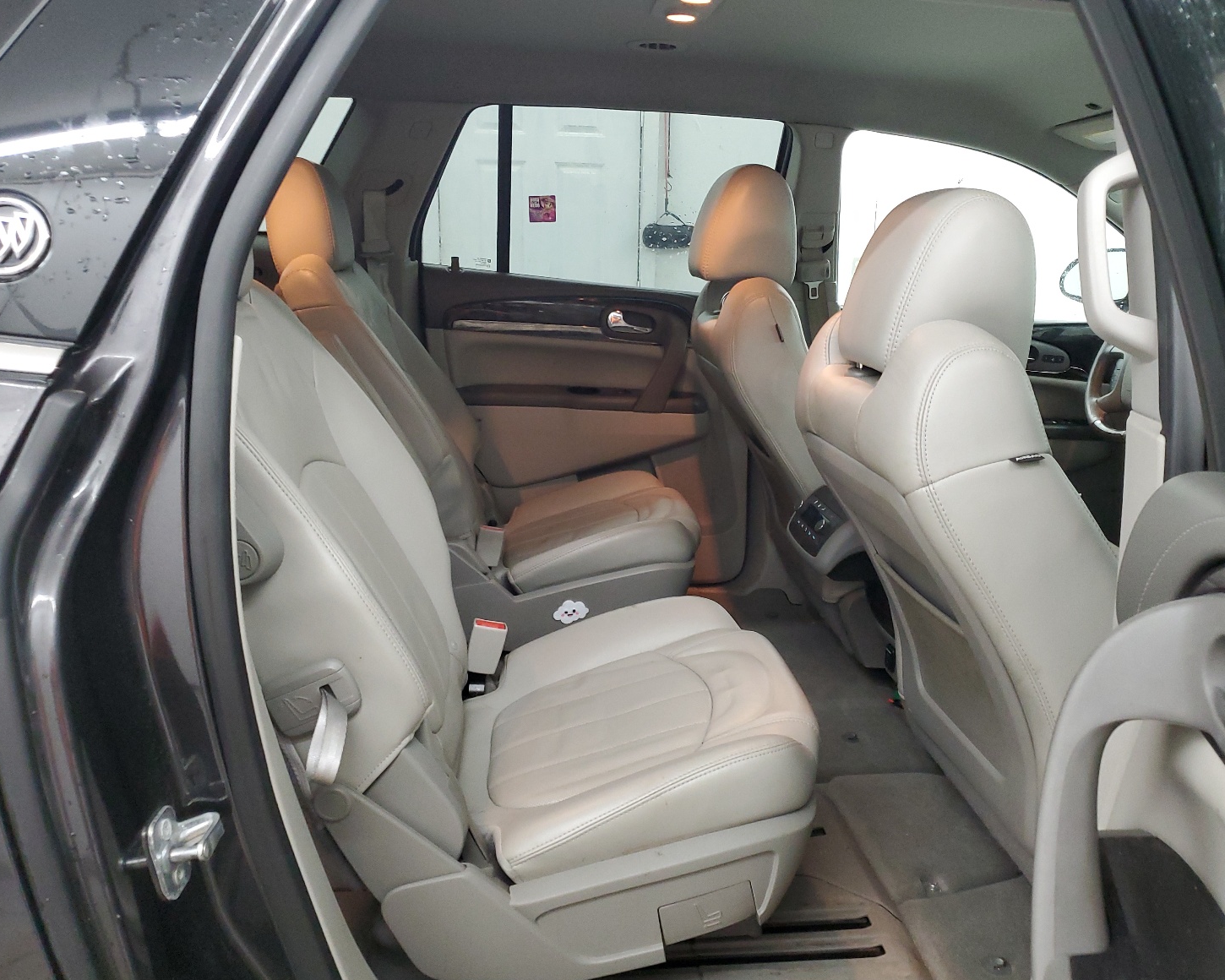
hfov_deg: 62.2
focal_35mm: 28
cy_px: 505
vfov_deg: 51.5
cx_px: 651
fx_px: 1015
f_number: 1.5
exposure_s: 1/60.2
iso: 274
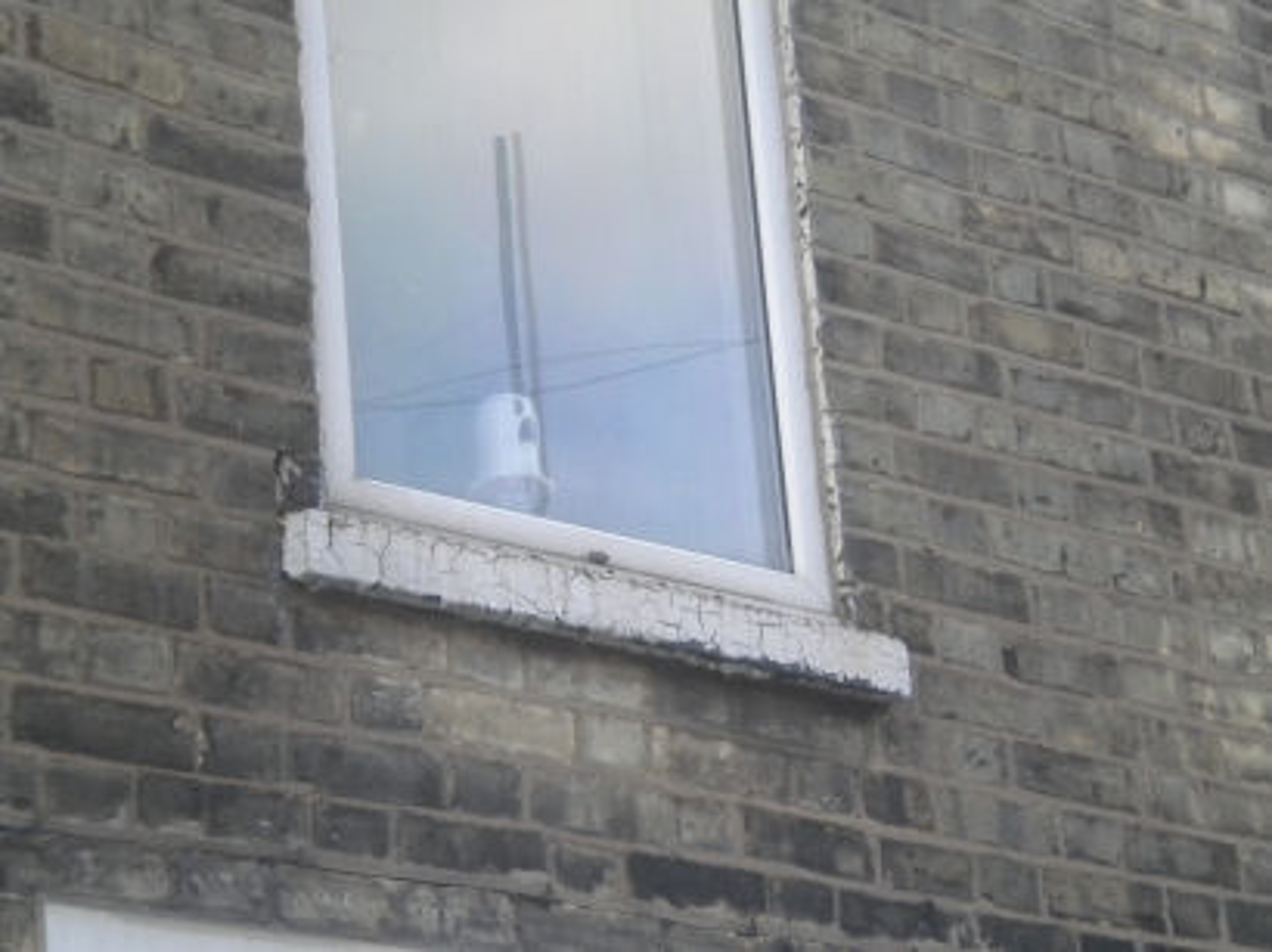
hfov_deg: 20.5
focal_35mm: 96
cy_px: 476
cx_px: 636
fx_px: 3526
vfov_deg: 15.4
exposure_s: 1/479
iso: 400
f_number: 5.7
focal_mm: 17.3
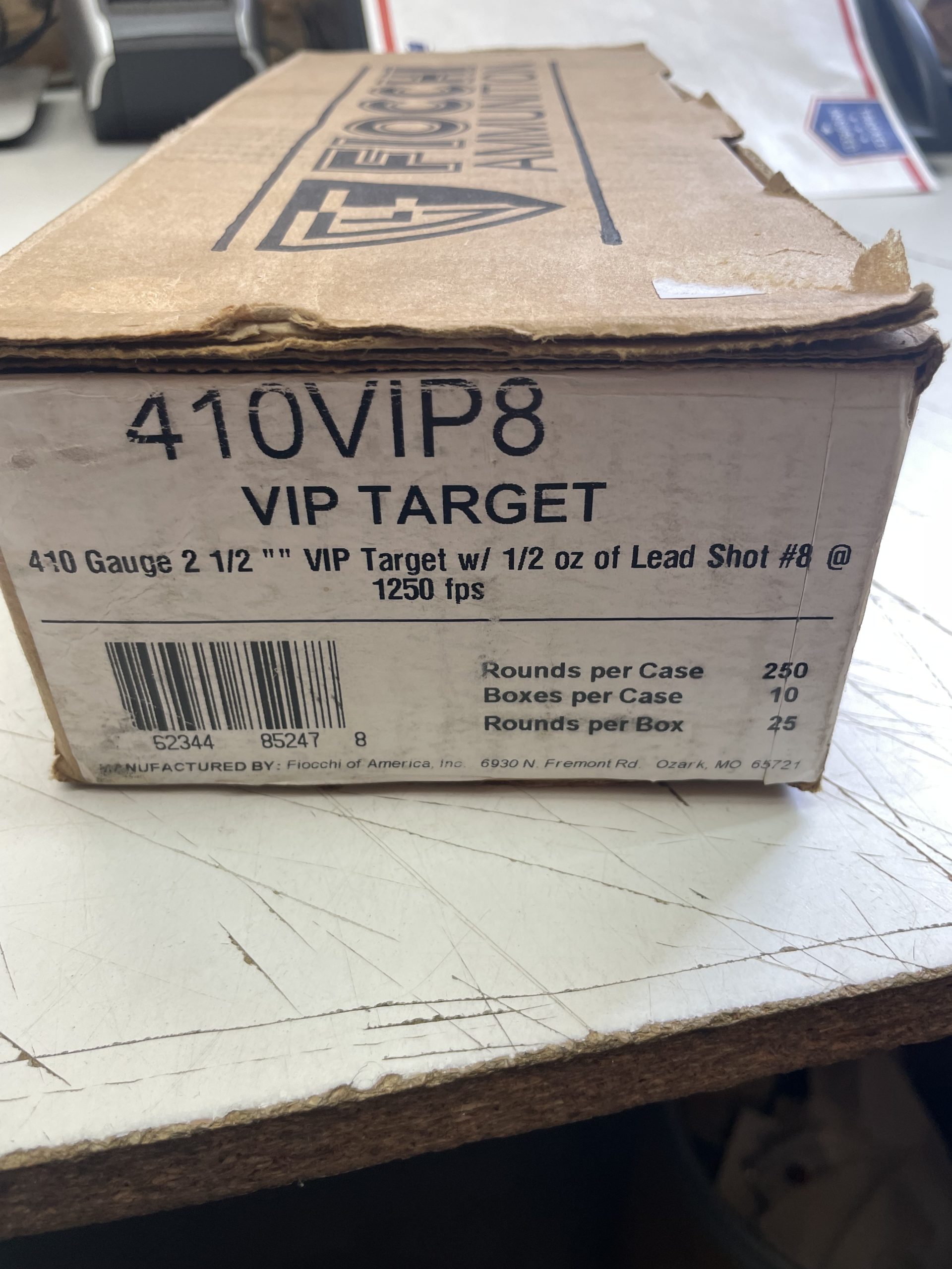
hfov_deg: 53.1
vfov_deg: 67.3
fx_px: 953
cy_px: 634
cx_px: 476
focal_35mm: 26
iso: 64
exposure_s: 1/120
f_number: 1.6
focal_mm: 4.2
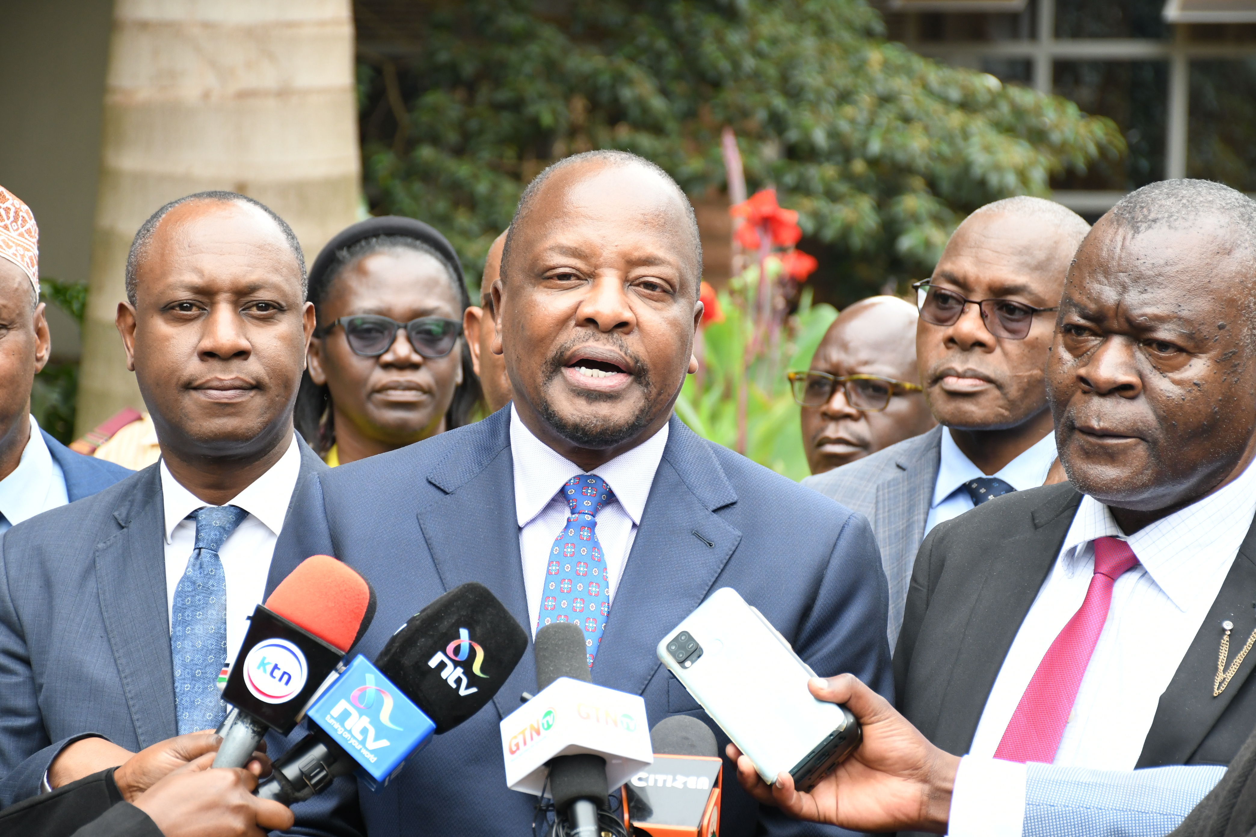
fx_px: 4431
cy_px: 418
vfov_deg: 10.8
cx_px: 628
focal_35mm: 127
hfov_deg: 16.1
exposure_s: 1/320
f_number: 5.3
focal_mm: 85
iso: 800
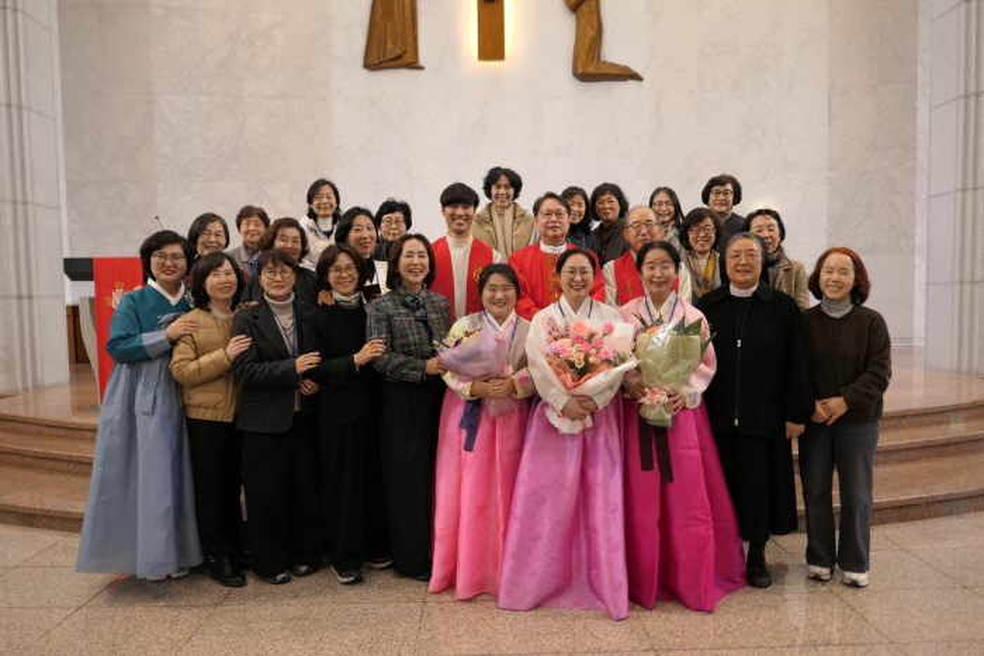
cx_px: 492
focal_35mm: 24
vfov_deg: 53.2
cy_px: 328
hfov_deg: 73.7
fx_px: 656
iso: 160
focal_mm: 8.8
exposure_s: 1/60
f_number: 1.4
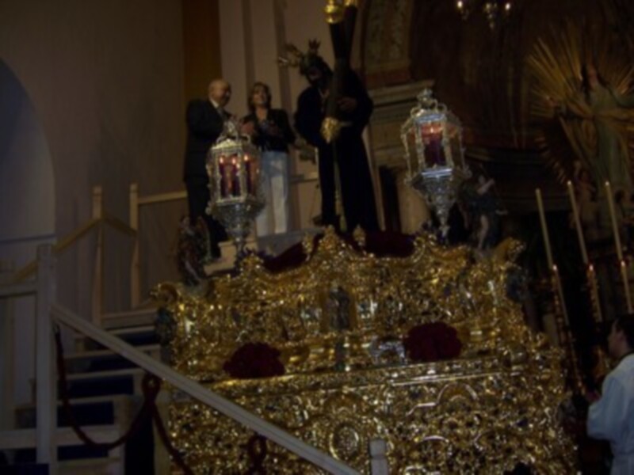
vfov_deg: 39.7
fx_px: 659
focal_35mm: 36
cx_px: 317
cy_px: 238
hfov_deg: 51.4
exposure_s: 1/60
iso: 80
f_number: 2.8
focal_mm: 6.2
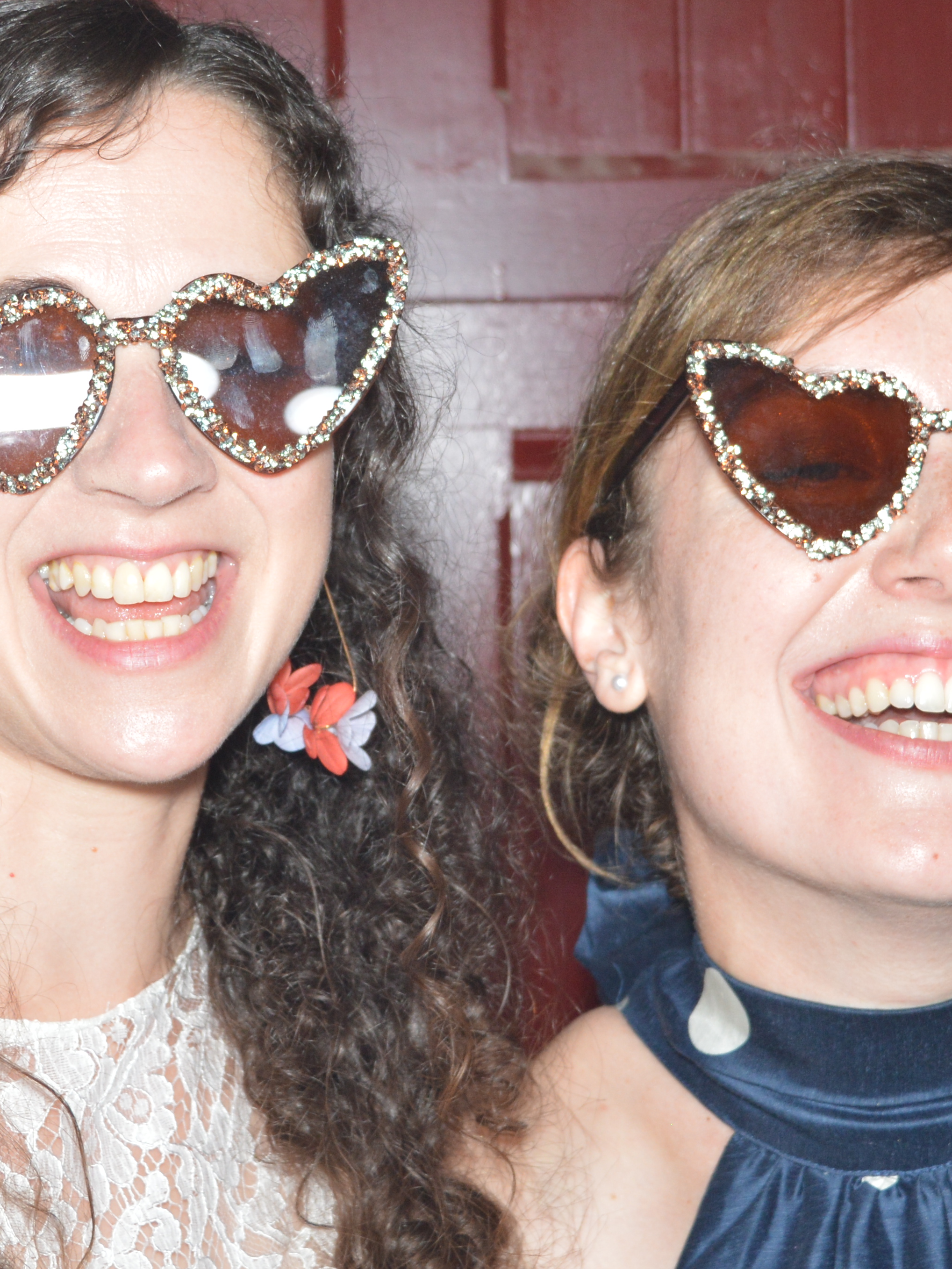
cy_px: 541
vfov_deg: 23.5
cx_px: 491
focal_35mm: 83
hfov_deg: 17.8
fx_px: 3044
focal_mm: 26
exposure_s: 1/100
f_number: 5.6
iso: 400
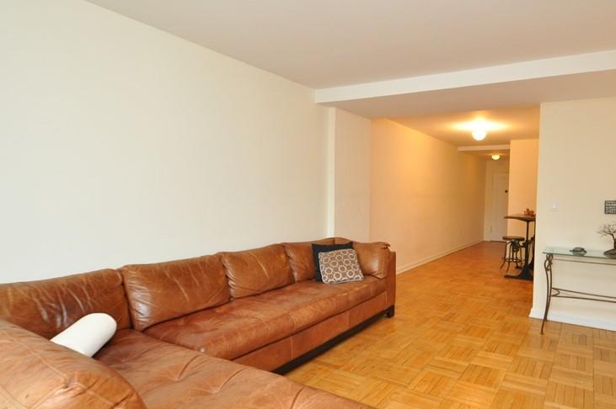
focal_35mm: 21
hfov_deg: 78.9
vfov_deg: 59.4
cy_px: 205
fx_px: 359
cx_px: 404
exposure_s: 1/60
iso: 800
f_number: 4
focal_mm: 10
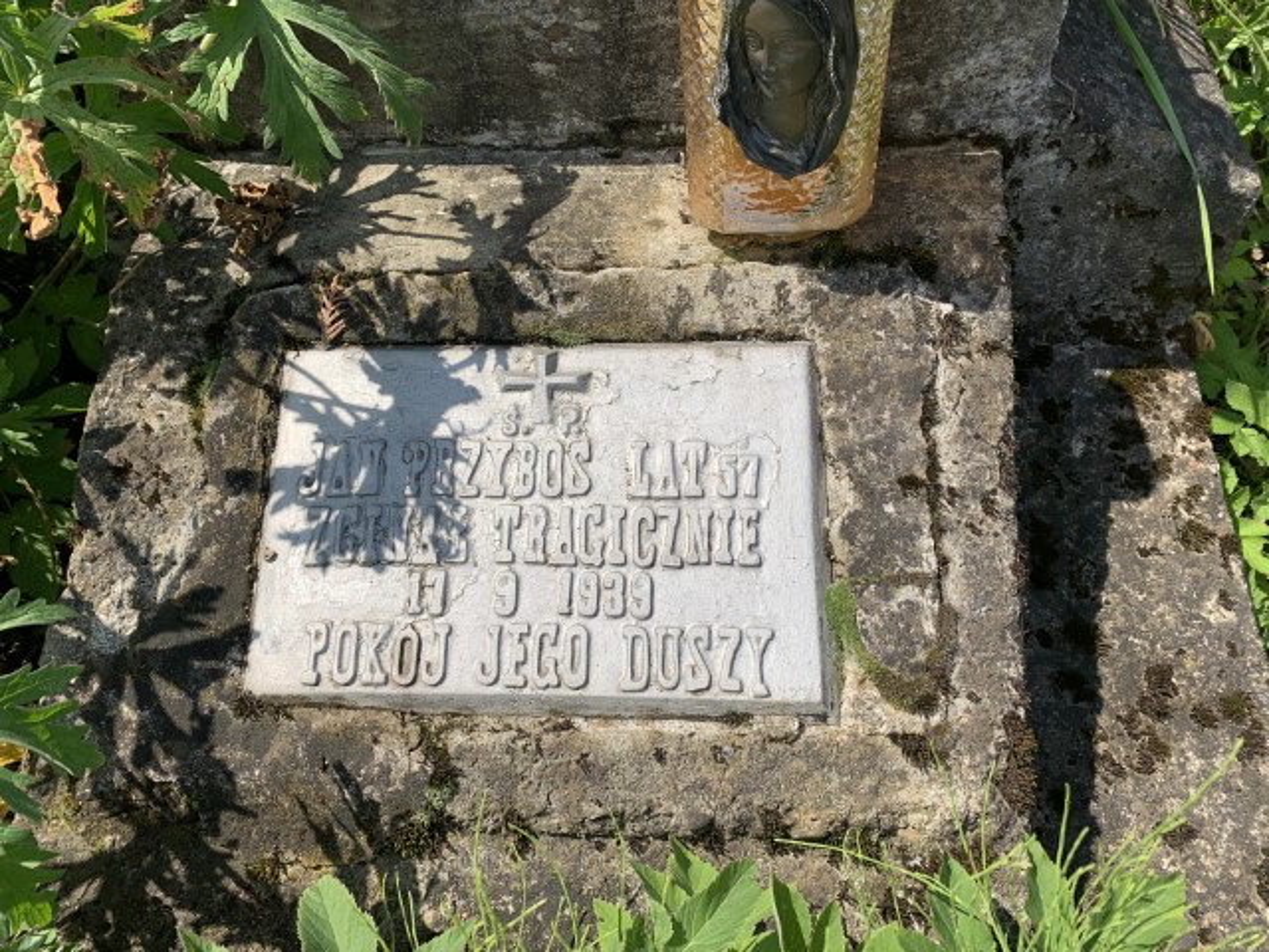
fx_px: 953
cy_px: 476
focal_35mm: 26
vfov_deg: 53.1
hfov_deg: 67.3
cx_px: 634
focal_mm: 4.25
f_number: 1.8
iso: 25
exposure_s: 1/2545
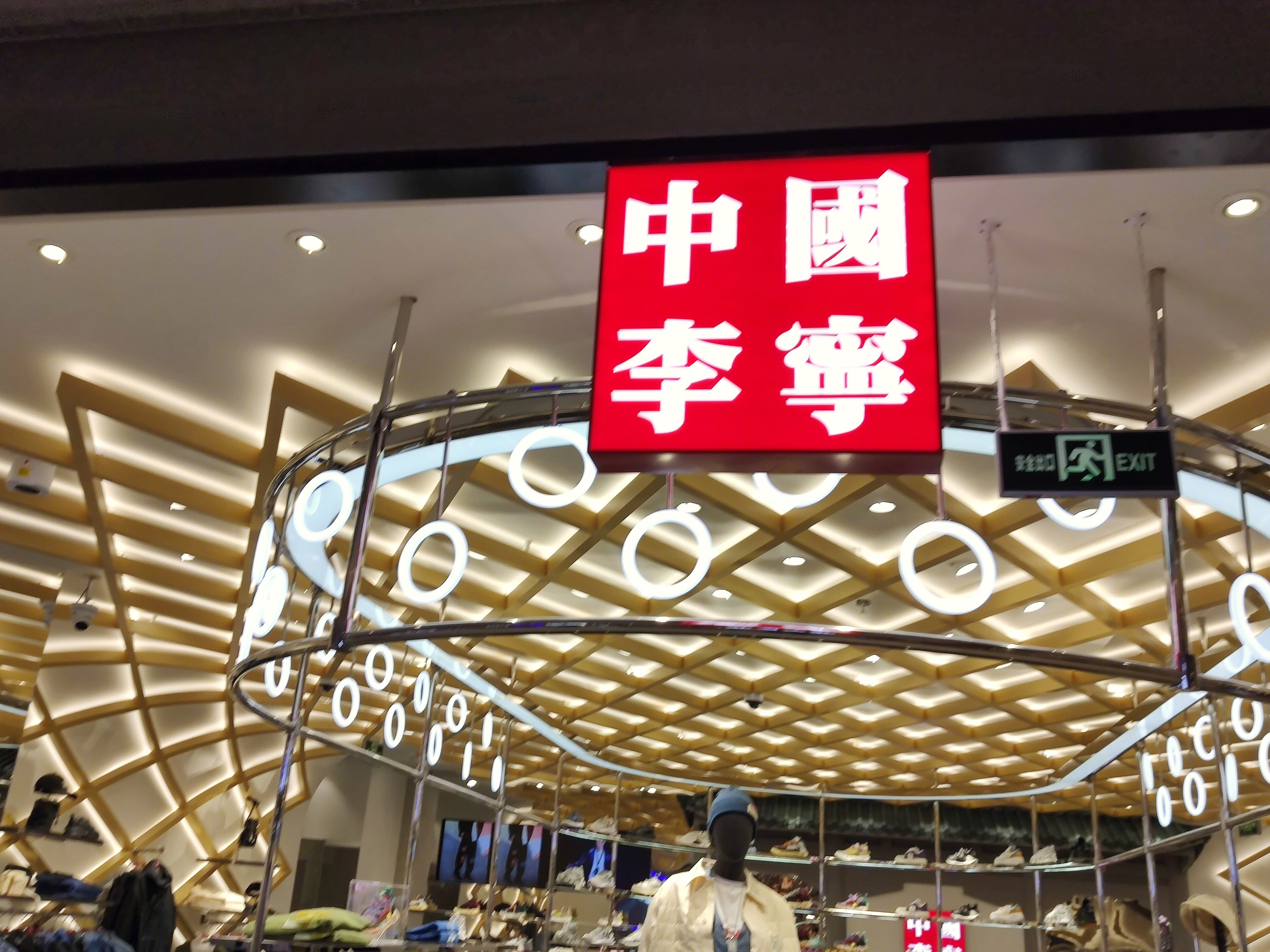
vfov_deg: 46.8
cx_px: 635
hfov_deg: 60.0
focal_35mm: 30
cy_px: 476
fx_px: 1101
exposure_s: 1/213
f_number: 1.75
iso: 112
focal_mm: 4.75
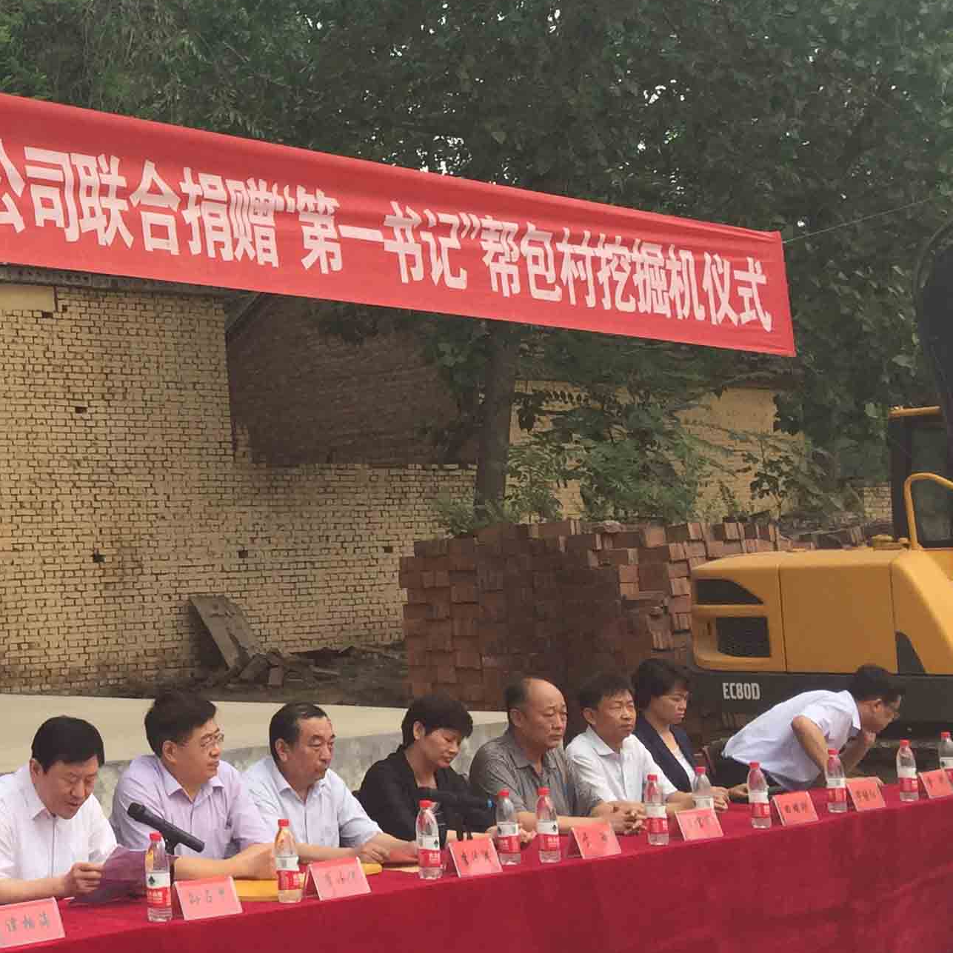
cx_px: -178
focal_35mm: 65
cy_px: 387
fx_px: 2025
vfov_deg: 26.4
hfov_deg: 24.2
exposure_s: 1/898
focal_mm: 4.15
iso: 32
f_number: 2.2
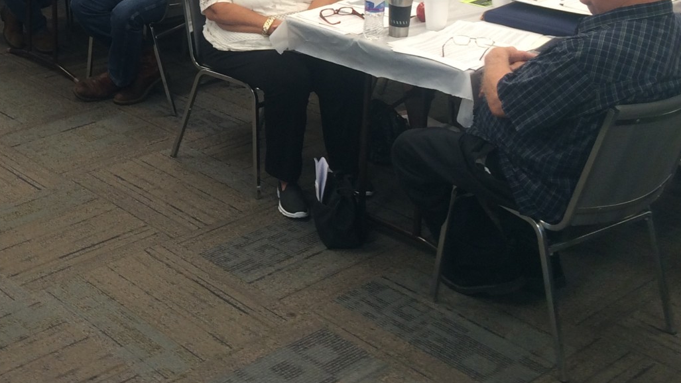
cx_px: 54
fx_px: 1138
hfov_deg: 31.6
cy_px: -23
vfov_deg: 18.5
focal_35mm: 63
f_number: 2.2
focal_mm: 4.15
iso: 40
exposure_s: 1/30
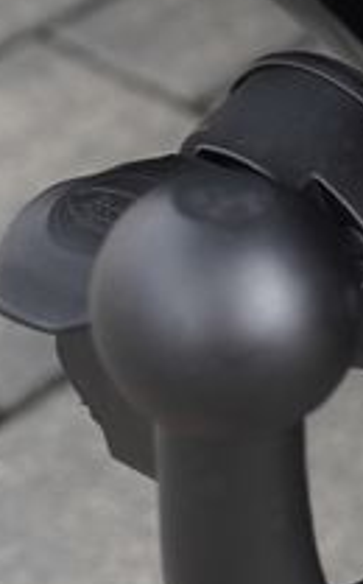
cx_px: 472
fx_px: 3336
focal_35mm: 210
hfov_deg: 6.2
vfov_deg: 10.0
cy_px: 284
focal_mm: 42
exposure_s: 1/100
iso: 100
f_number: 4
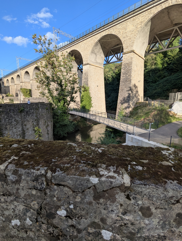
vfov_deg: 94.4
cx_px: 91
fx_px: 112
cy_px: 120
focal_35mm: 16
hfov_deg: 78.2
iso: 54
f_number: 2.2
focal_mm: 2.35
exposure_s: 1/877
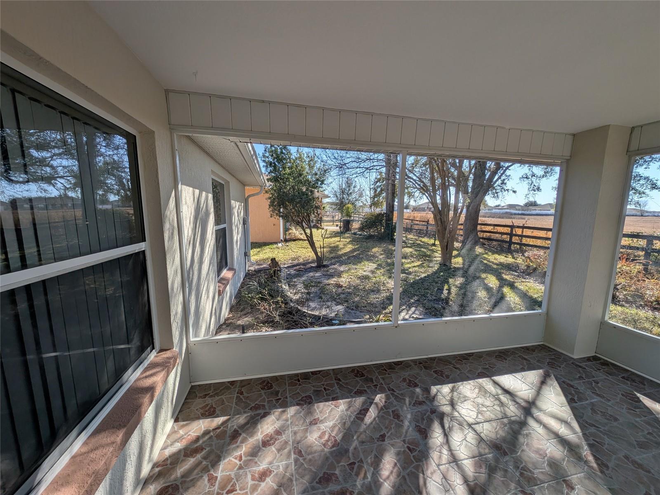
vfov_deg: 94.5
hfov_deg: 110.5
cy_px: 248
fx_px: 229
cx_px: 330
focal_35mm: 12
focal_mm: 2.23
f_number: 1.95
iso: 42
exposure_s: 1/646
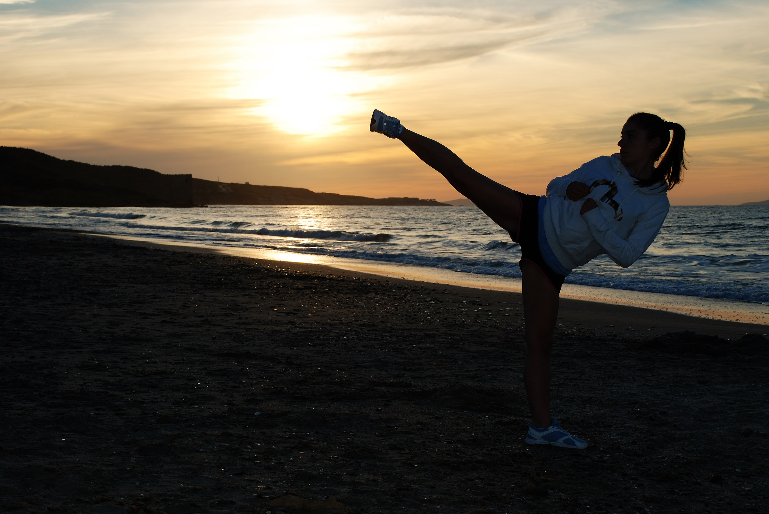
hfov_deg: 33.4
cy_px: 257
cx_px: 384
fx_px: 1283
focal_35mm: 60
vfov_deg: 22.7
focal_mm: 40
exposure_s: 1/200
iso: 100
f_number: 9
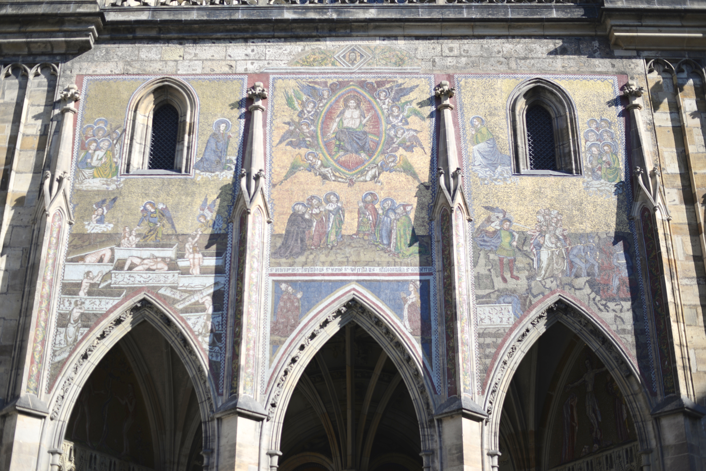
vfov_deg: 27.0
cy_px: 236
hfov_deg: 39.6
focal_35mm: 50
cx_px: 353
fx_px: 981
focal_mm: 50
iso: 125
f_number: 1.8
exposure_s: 1/4000
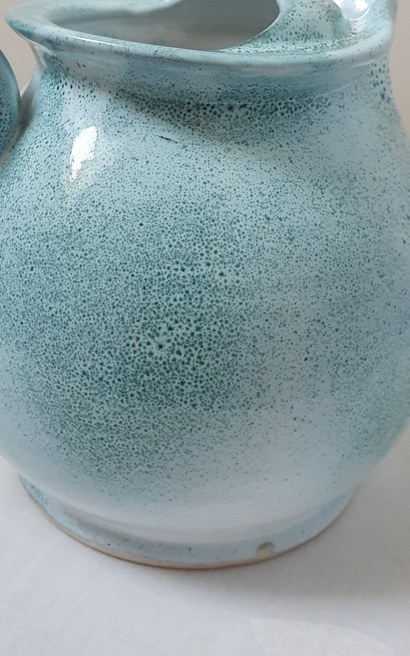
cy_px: 234
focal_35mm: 46
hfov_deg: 27.9
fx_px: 822
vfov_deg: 43.0
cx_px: 150
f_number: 2.4
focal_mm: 4.32
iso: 400
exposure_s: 1/50
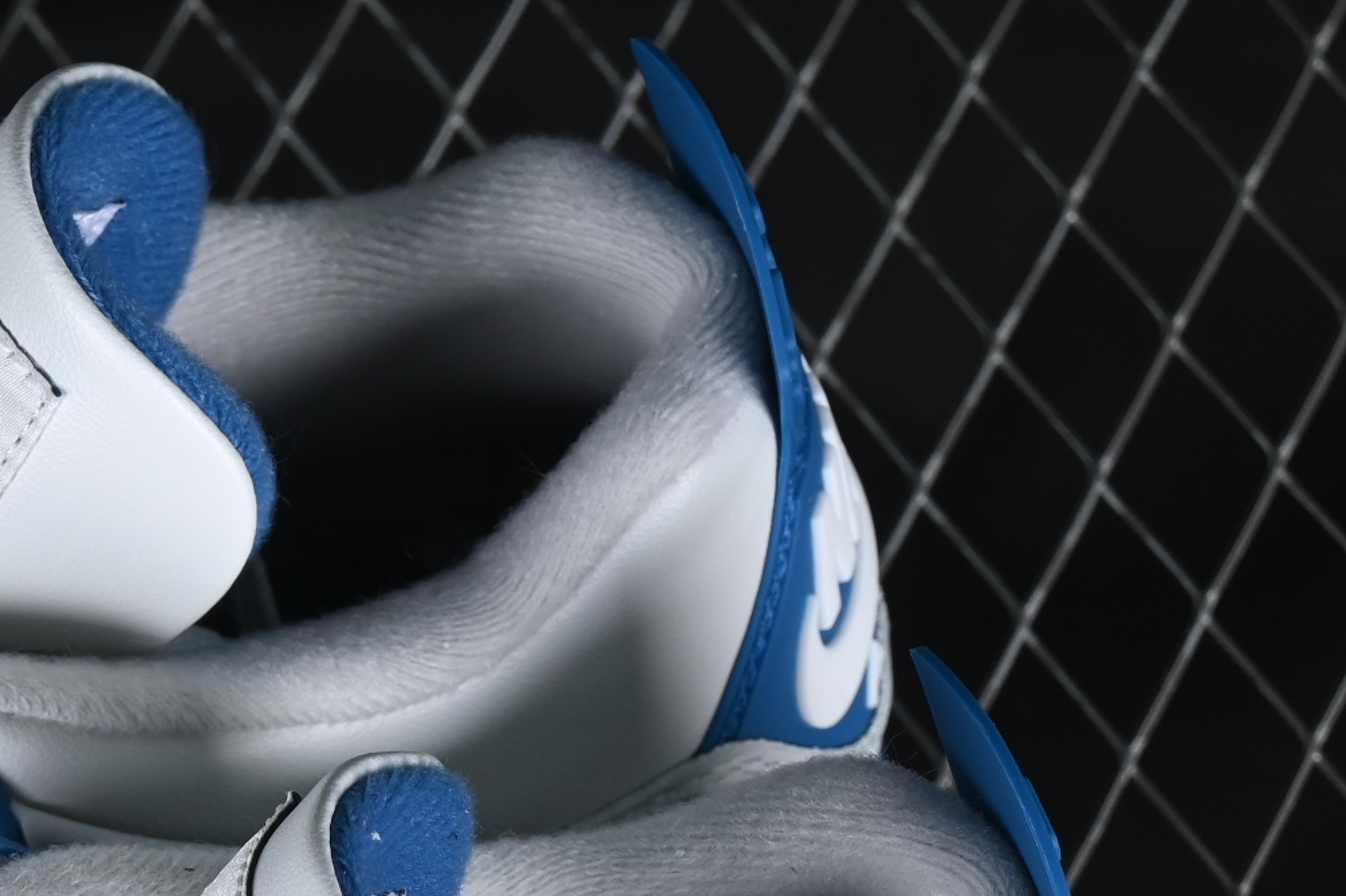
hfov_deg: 9.8
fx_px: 7775
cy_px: 1234
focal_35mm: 208
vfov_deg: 6.5
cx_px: -162
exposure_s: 1/80
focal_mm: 50
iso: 160
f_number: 7.1
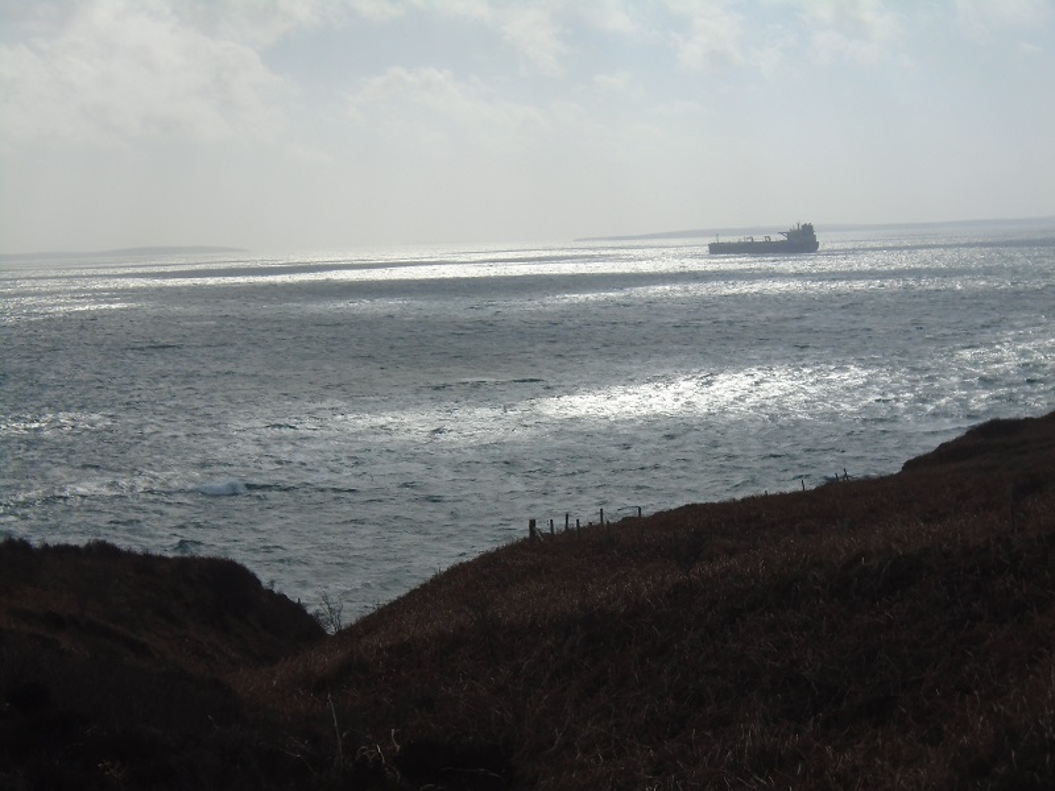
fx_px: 2408
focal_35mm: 79
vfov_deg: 18.7
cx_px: 528
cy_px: 396
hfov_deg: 24.7
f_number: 15.3
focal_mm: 14
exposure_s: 1/250
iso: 100
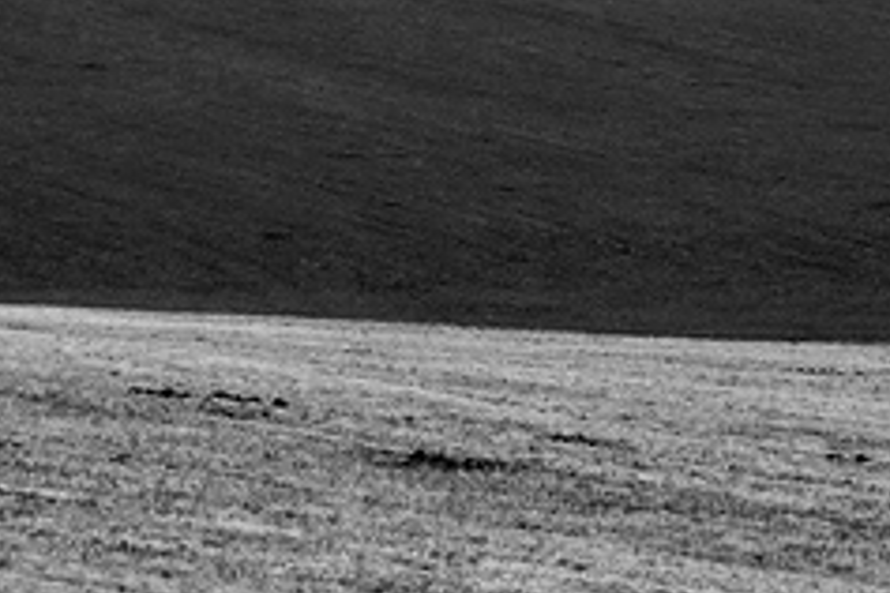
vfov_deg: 2.6
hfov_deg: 3.9
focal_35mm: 523
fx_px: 12929
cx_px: 376
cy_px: -32
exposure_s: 1/160
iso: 125
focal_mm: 45.23
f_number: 7.1
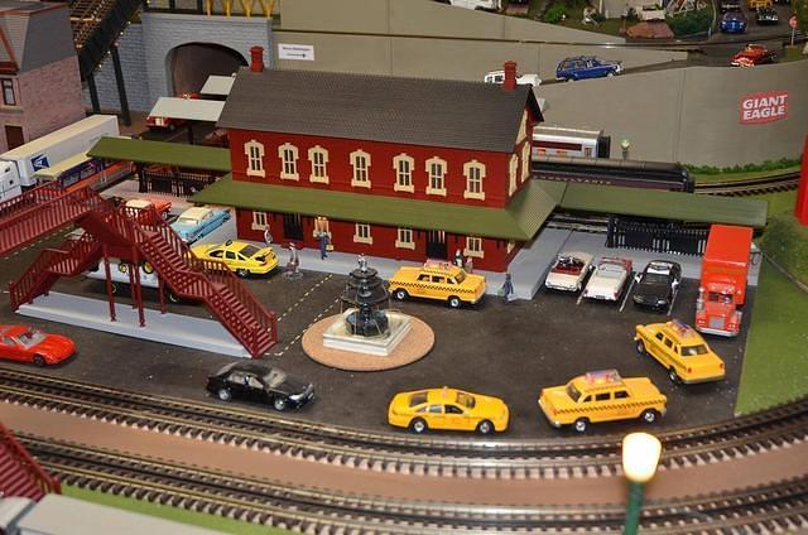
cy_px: 268
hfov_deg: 42.4
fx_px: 1042
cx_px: 404
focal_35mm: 46
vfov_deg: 28.8
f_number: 4
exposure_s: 1/60
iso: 800
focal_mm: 31
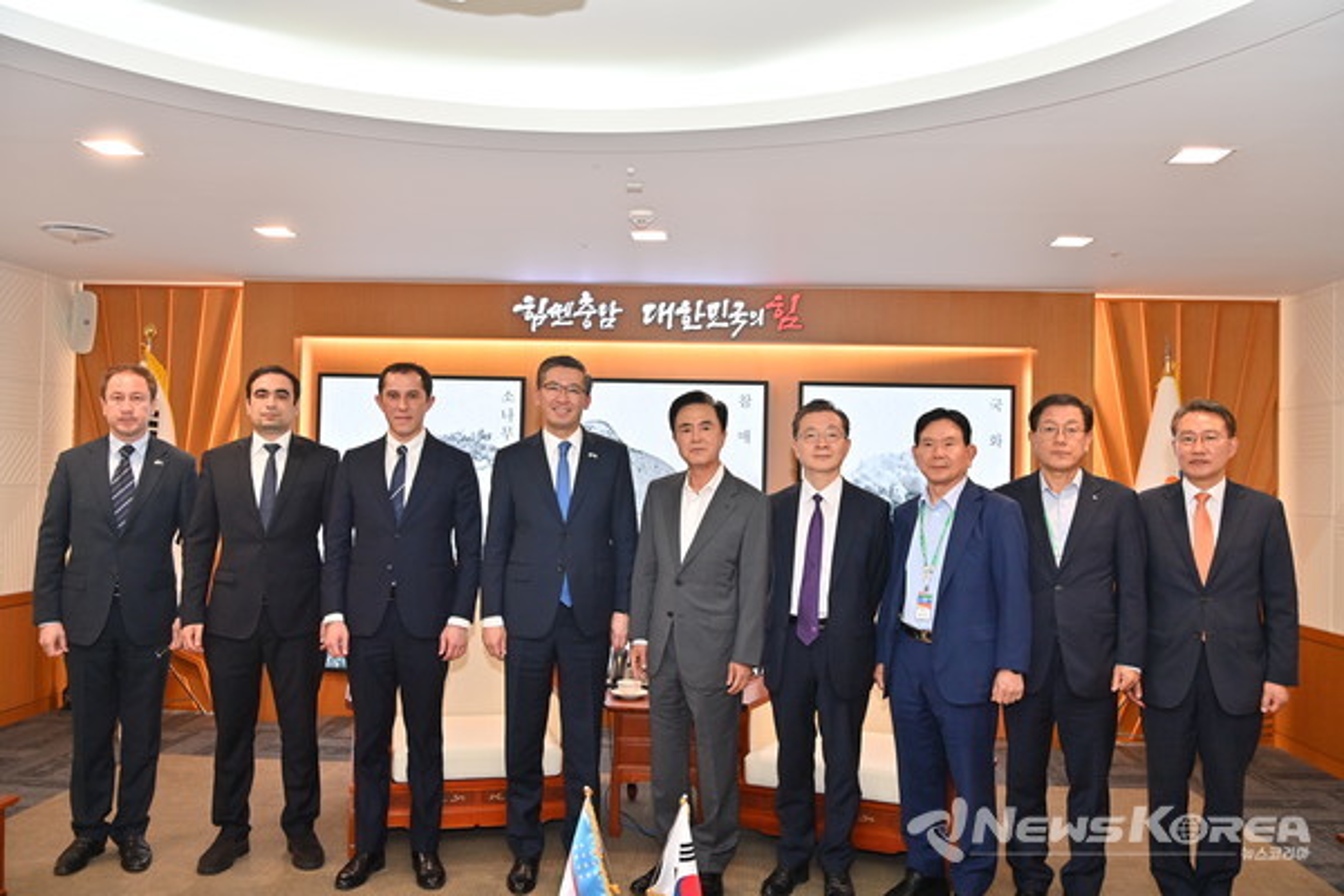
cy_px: 448
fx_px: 1195
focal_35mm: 32
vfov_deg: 41.1
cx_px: 672
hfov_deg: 58.7
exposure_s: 1/250
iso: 1000
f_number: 5
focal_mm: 32
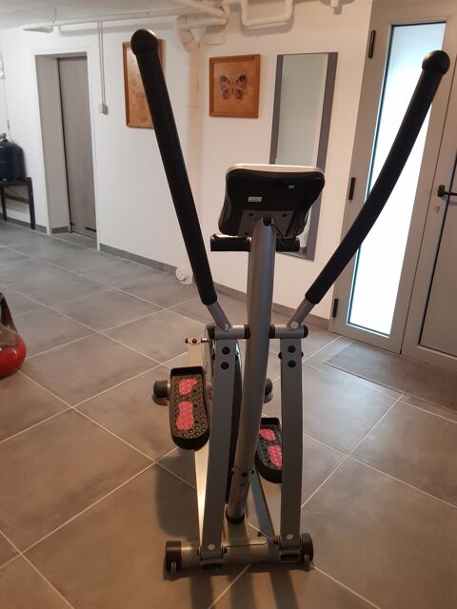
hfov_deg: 53.1
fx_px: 458
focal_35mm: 26
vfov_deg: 67.3
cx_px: 228
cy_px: 304
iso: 200
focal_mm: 4.2
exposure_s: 1/33
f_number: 1.7
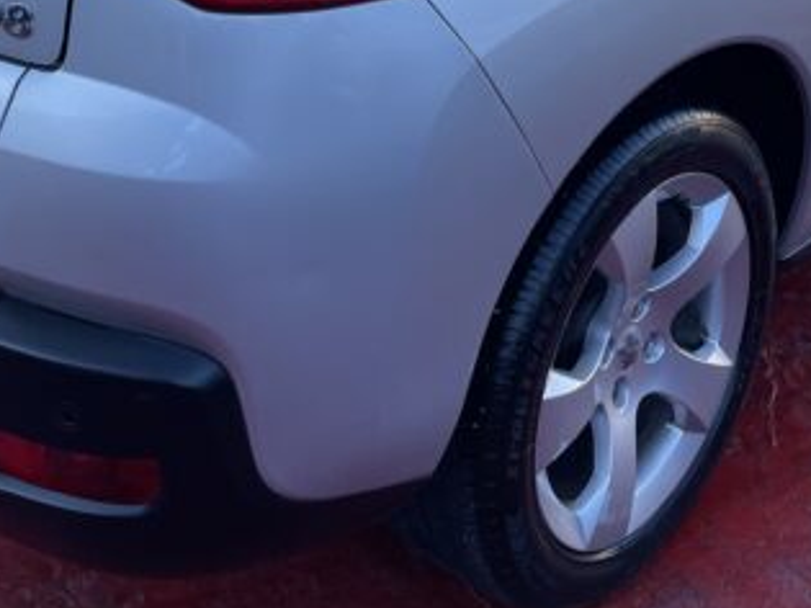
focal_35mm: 66
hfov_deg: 29.4
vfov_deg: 20.8
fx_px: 1546
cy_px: -121
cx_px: 433
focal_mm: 4.2
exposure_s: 1/602
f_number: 1.6
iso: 32
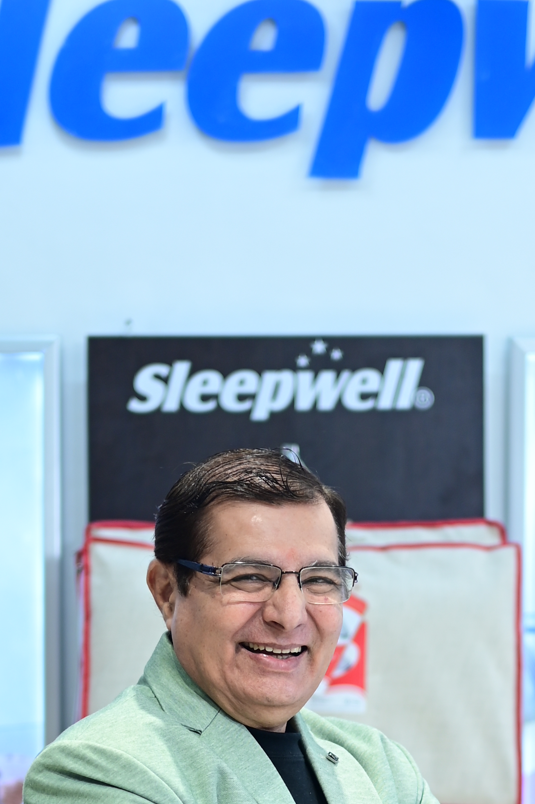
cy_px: 791
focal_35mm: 123
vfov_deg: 16.3
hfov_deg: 11.1
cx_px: 411
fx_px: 2745
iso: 125
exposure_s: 1/200
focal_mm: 40
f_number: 2
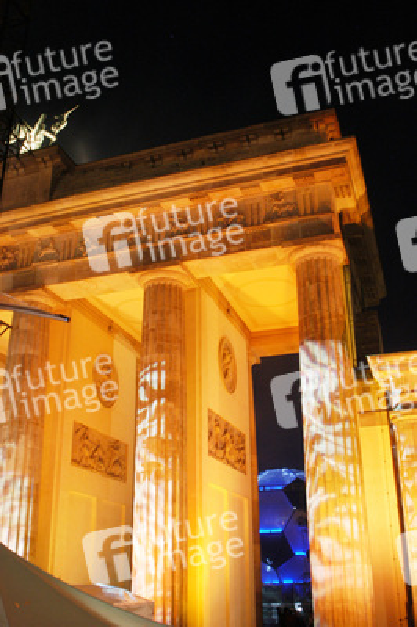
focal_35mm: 36
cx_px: 208
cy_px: 314
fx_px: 627
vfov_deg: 53.2
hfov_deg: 36.8
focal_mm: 24
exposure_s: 1/8
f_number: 4
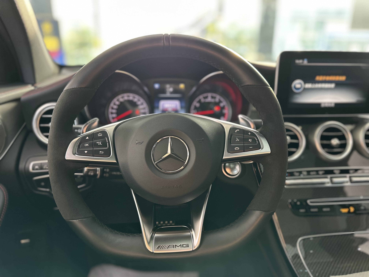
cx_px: 184
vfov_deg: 56.8
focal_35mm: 24
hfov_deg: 71.6
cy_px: 138
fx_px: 256
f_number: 1.78
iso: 320
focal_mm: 6.86
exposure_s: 1/60
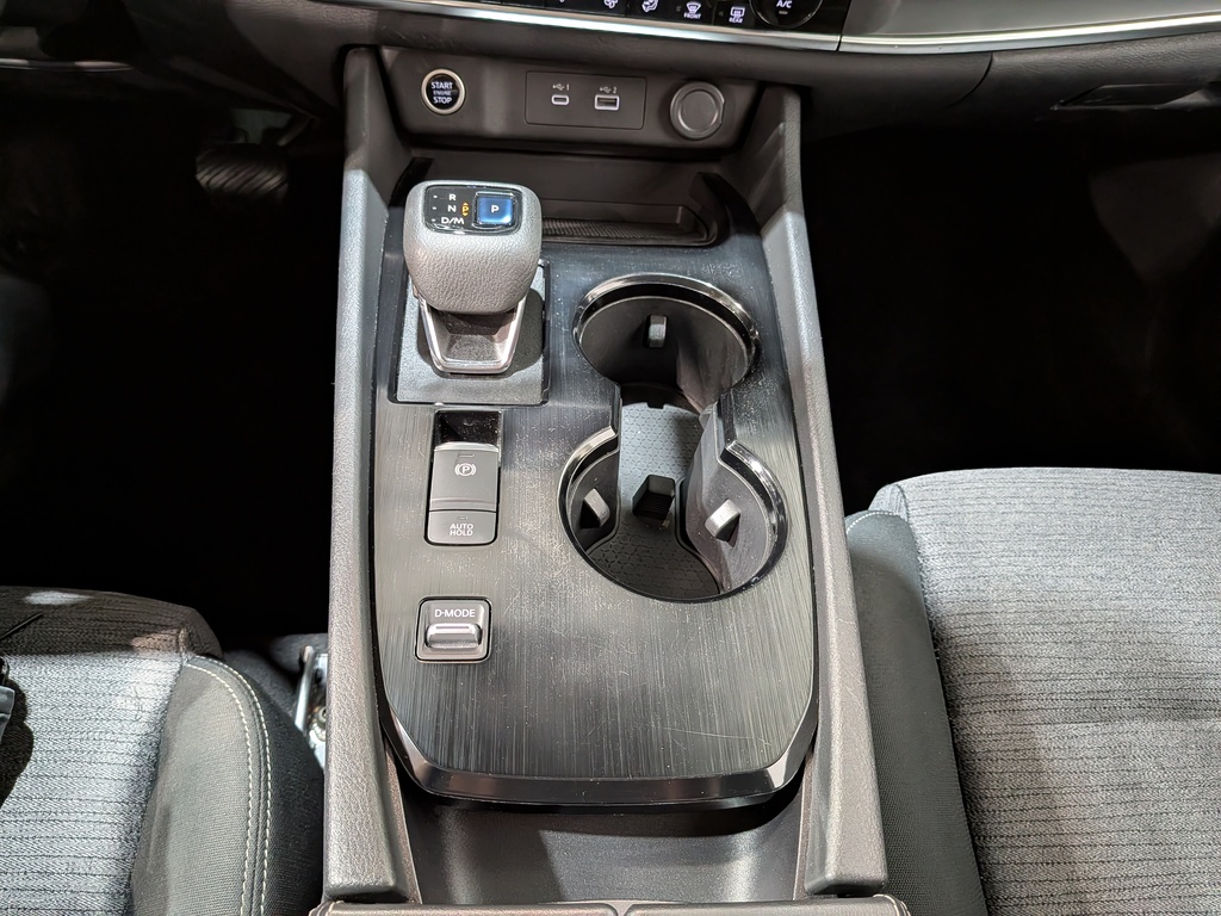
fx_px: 847
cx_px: 610
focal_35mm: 24
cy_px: 458
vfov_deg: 56.8
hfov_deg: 71.6
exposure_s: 1/40
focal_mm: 4.53
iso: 846
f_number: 1.7
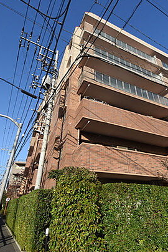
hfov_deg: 64.5
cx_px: 91
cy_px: 124
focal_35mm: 19
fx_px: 133
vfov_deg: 86.9
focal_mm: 8
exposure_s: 1/80
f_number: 20
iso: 220
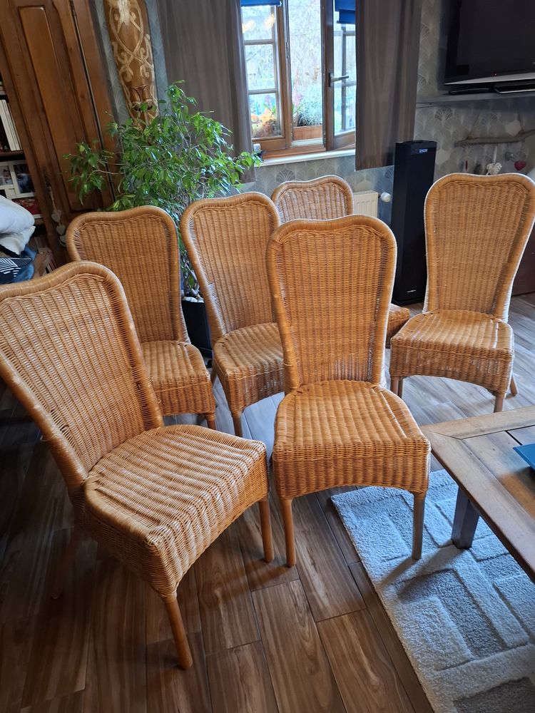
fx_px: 474
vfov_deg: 73.9
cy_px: 356
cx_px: 268
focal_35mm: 23
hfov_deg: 58.9
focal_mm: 5.54
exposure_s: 1/25
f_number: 1.8
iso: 400
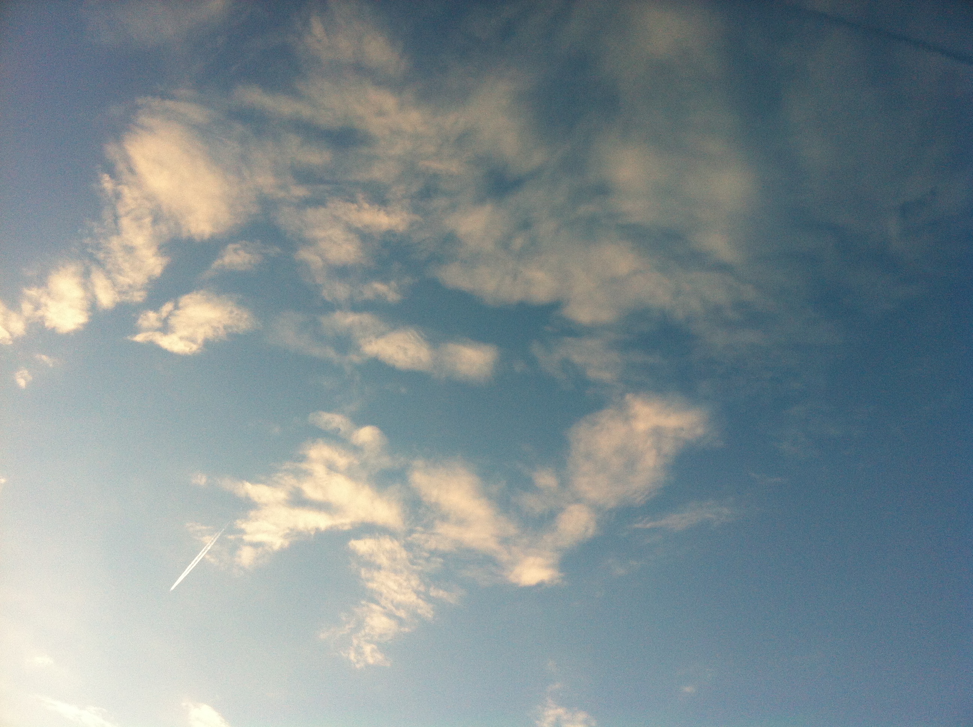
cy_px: 364
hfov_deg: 52.7
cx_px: 486
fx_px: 982
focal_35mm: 35
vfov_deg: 40.6
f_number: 2.8
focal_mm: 3.85
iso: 80
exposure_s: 1/548
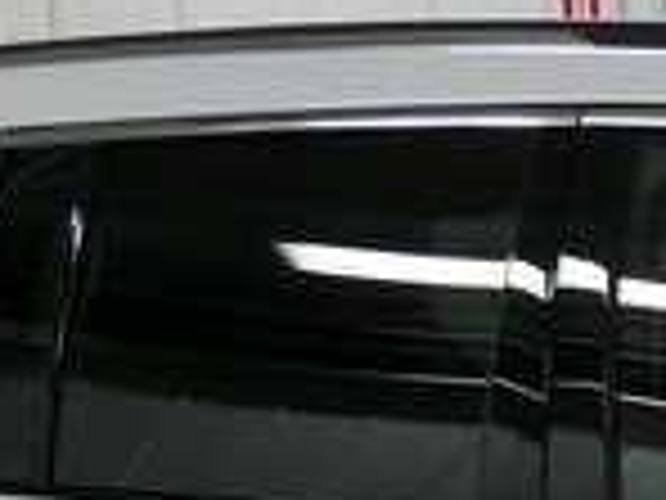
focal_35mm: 207
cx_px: 1386
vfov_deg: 7.0
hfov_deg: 8.9
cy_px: 838
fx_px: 3983
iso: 320
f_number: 3.7
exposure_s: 1/60
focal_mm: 15
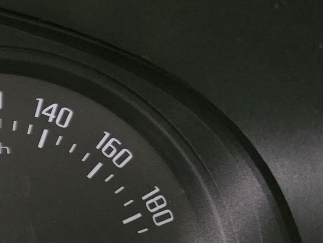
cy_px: 168
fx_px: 1111
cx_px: -459
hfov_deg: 12.7
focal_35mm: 119
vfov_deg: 12.4
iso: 1600
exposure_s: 1/50
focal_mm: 6.3
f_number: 1.7
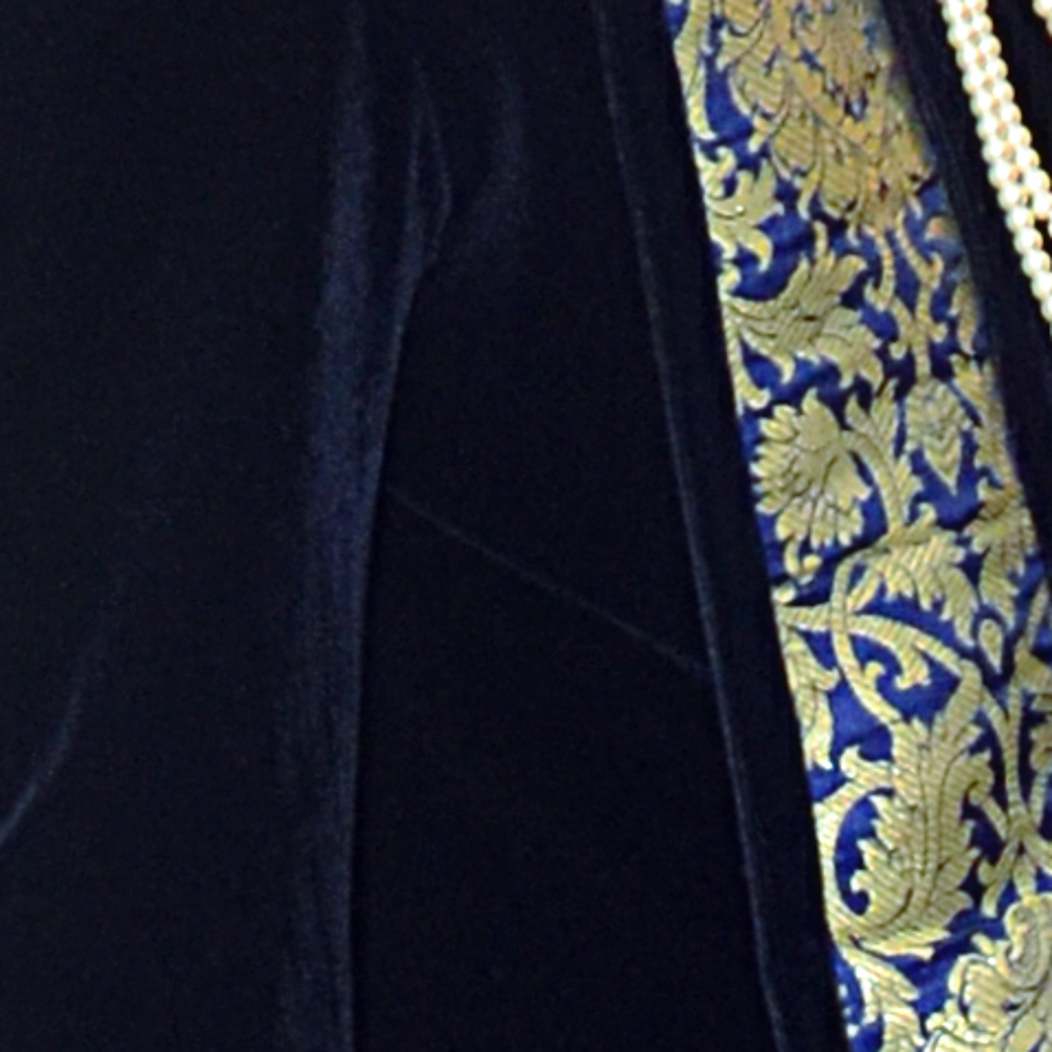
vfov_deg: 4.4
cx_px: 2209
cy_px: 2365
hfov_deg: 4.4
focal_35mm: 393
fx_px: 13513
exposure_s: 1/100
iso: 1000
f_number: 5.6
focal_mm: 30
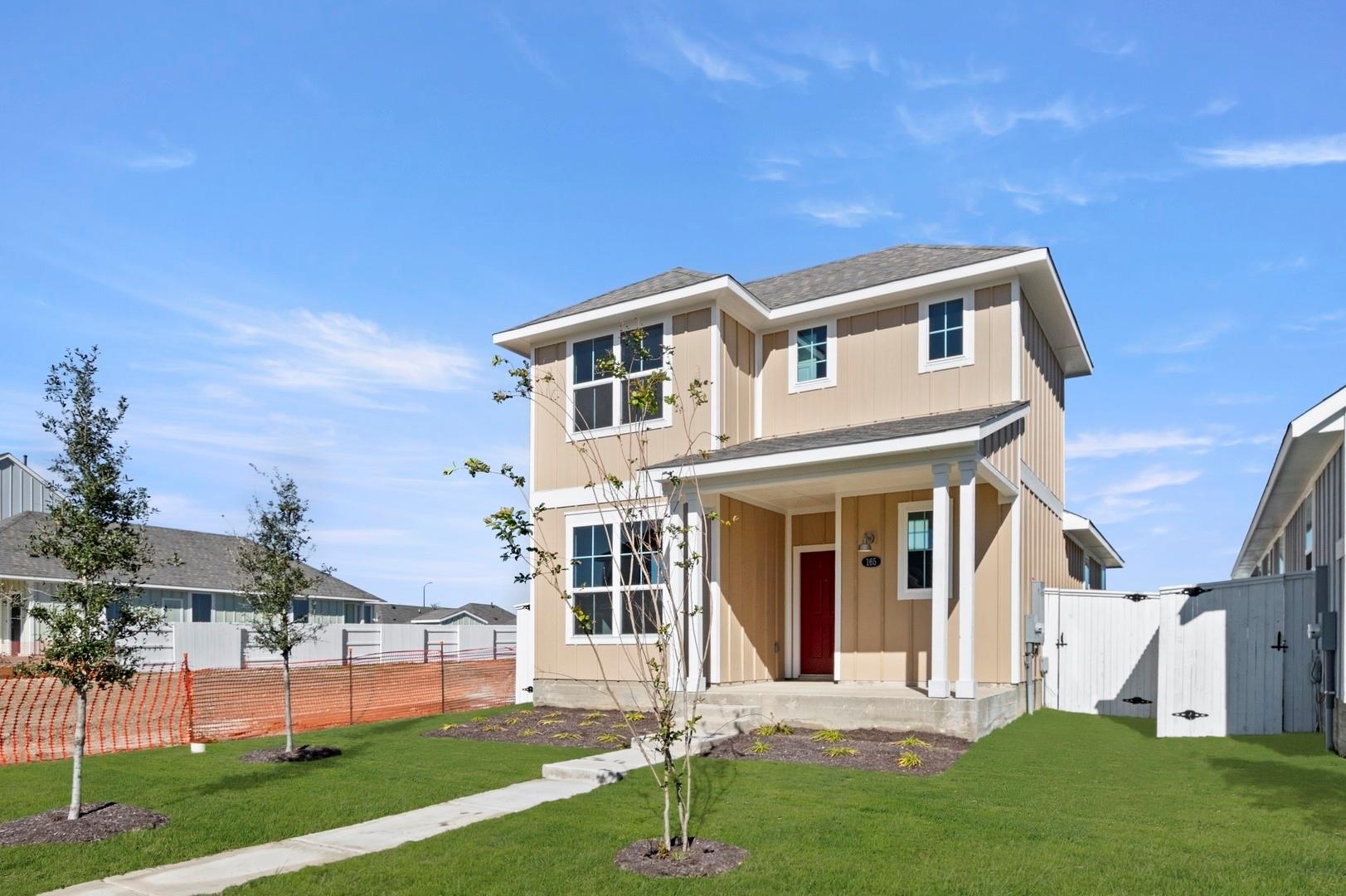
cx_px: 673
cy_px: 448
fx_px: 785
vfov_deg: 59.4
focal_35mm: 21
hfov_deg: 81.2
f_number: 8
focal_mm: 14
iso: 400
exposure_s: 1/800
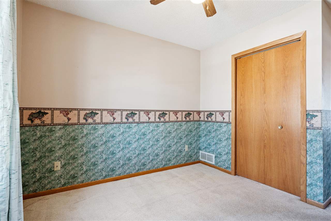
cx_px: 166
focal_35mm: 17
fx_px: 156
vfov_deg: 70.4
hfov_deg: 93.3
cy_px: 110
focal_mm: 17
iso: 1250
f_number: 8
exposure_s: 1/20
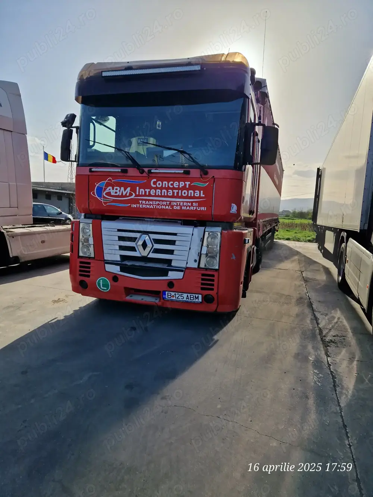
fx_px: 331
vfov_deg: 73.9
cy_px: 248
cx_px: 186
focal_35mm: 23
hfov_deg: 58.9
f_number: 1.8
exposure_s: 1/2360
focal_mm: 5.4
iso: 50
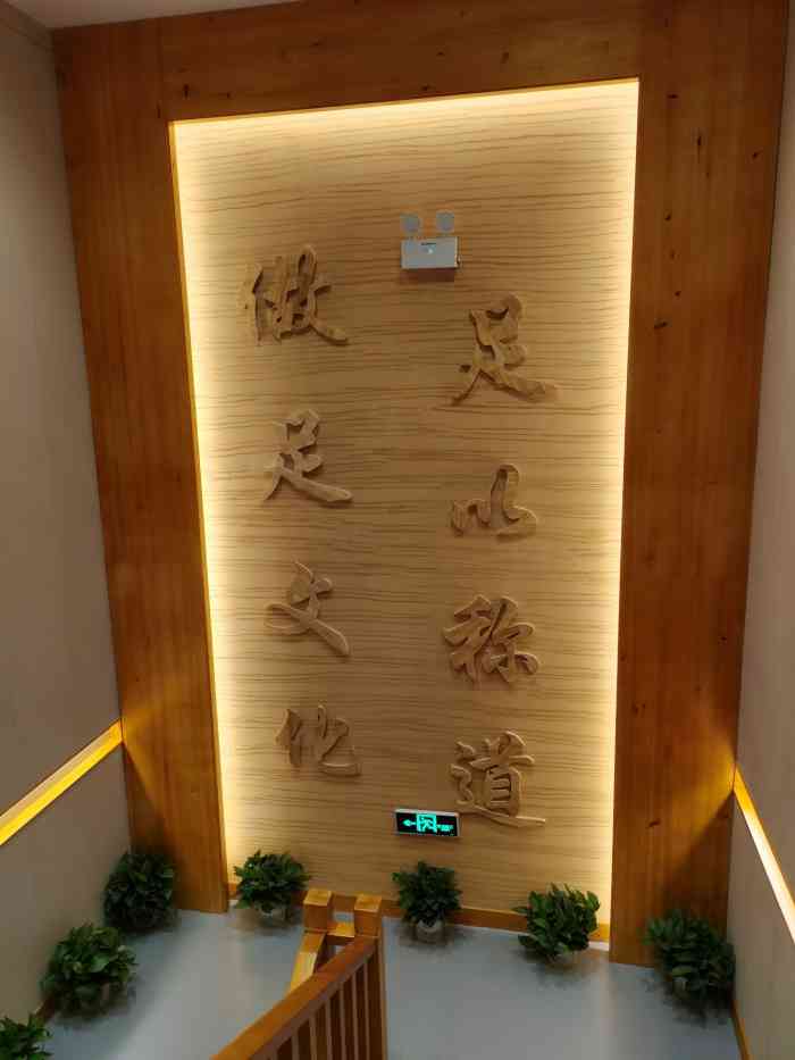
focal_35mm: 27
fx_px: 827
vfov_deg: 65.3
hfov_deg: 51.4
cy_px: 530
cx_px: 398
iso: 125
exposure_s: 1/50
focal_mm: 5.58
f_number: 1.8
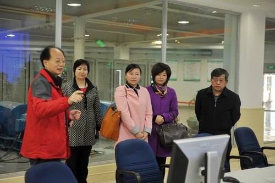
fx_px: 420
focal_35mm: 55
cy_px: 92
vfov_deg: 24.6
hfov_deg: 36.3
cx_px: 138
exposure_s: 1/60
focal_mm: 55
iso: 1000
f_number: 3.2
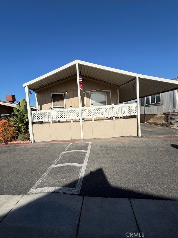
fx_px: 96
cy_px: 119
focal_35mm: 14
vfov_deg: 102.1
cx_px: 89
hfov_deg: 85.7
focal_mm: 2.22
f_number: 2.2
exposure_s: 1/1312
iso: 20
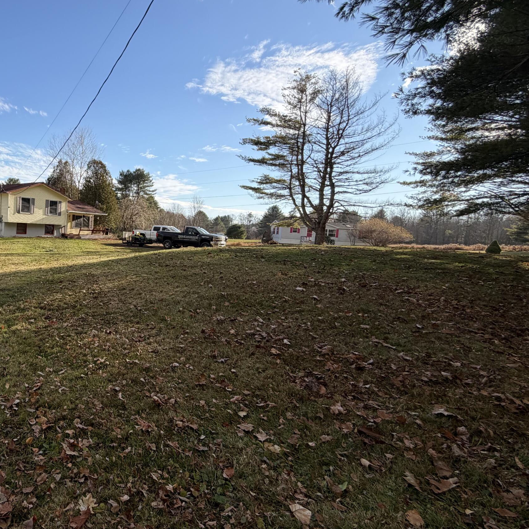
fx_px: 380
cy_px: 251
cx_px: 96
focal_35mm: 22
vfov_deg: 69.6
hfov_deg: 62.9
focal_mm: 2.22
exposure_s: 1/770
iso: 32
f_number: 2.2
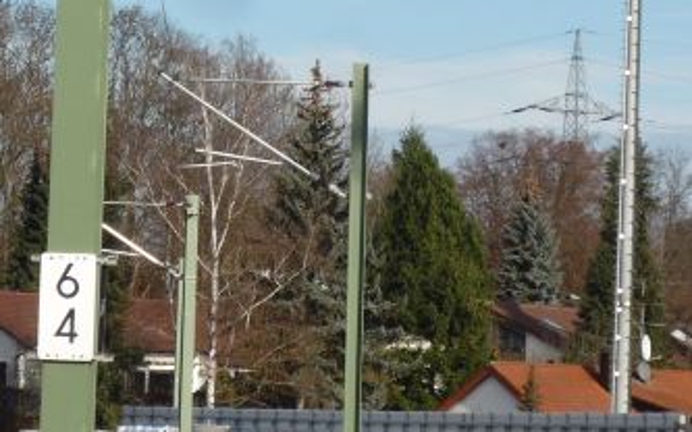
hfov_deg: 8.0
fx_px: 4978
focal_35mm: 264
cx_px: 299
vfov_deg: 5.0
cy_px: 324
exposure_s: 1/500
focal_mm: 17.5
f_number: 5.7
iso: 100
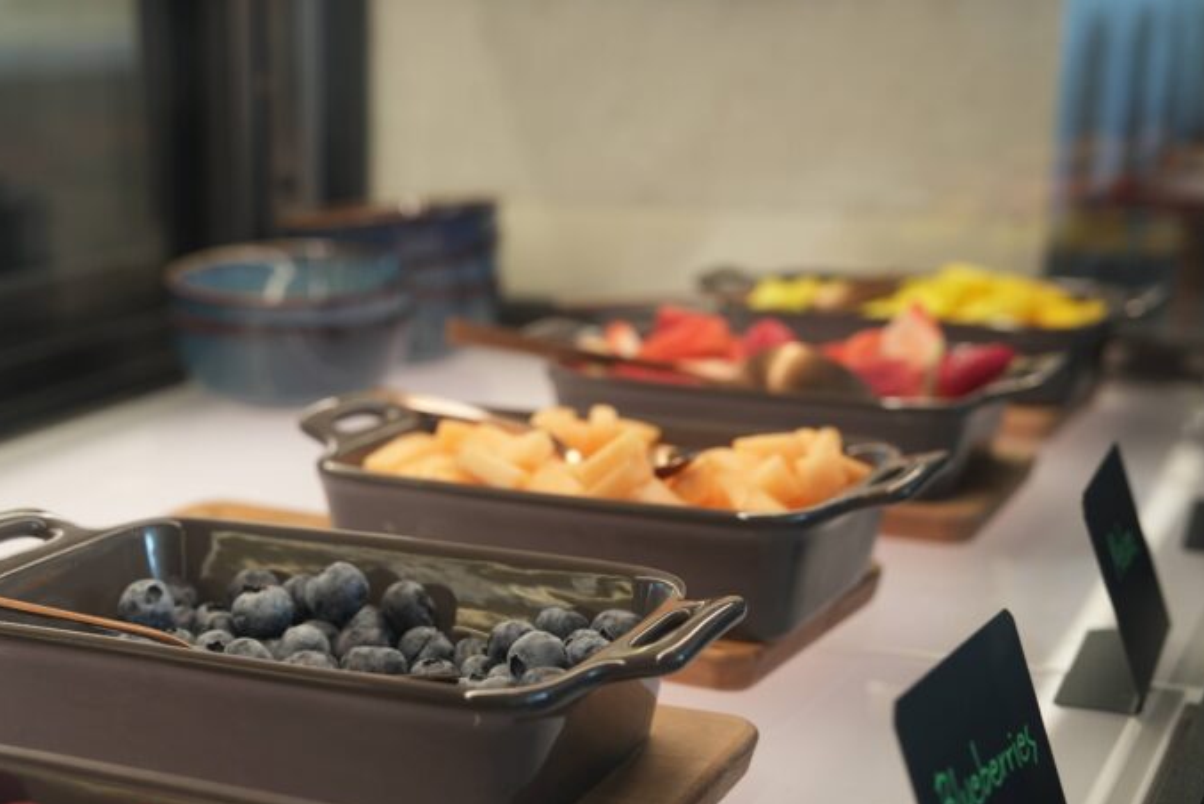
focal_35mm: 65
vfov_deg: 20.8
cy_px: 593
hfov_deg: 30.7
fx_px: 2175
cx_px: 388
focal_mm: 43
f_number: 3.5
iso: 500
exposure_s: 1/100
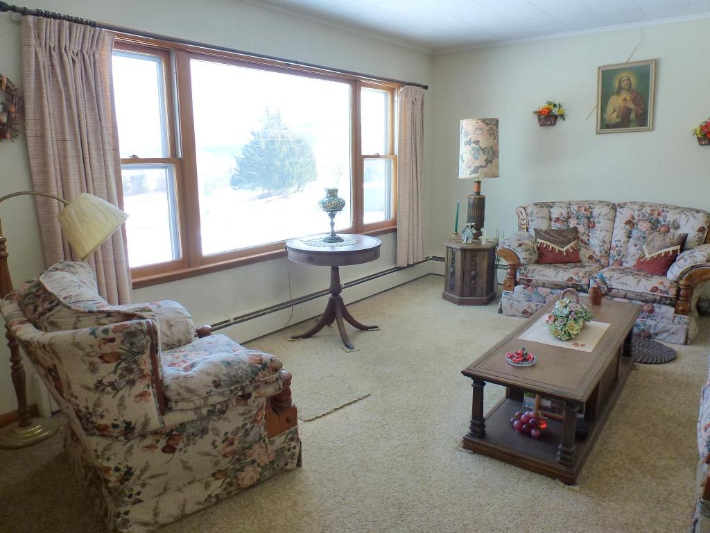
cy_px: 266
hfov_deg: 71.6
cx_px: 355
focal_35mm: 24
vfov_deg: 56.8
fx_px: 492
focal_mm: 4.3
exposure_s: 1/125
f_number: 3.3
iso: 160
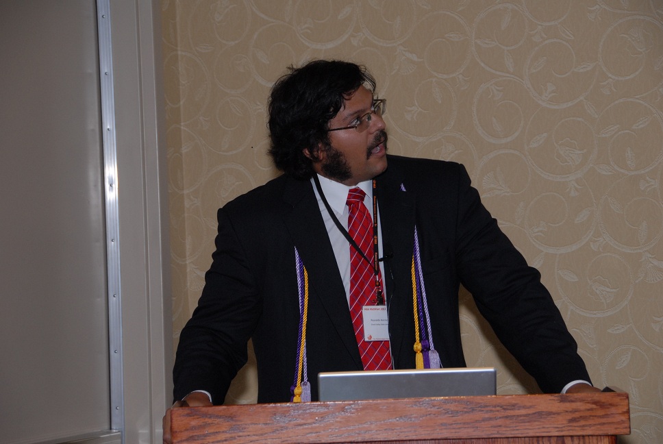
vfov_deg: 11.2
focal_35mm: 123
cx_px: 332
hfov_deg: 16.6
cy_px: 222
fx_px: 2268
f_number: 5.6
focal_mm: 82
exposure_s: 1/60
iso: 400
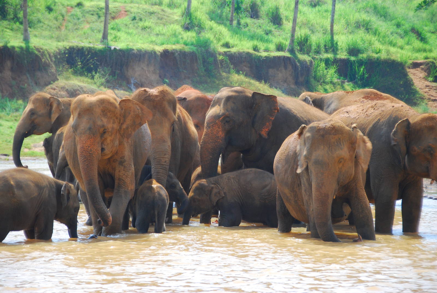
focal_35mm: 180
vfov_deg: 7.7
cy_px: 146
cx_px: 218
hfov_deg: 11.4
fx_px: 2188
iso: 200
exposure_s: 1/100
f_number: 5.6
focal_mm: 120
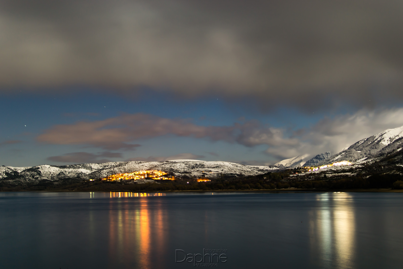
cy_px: 134
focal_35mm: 52
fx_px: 588
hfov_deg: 37.9
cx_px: 202
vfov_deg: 25.8
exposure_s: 25
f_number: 1.8
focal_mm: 35
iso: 100
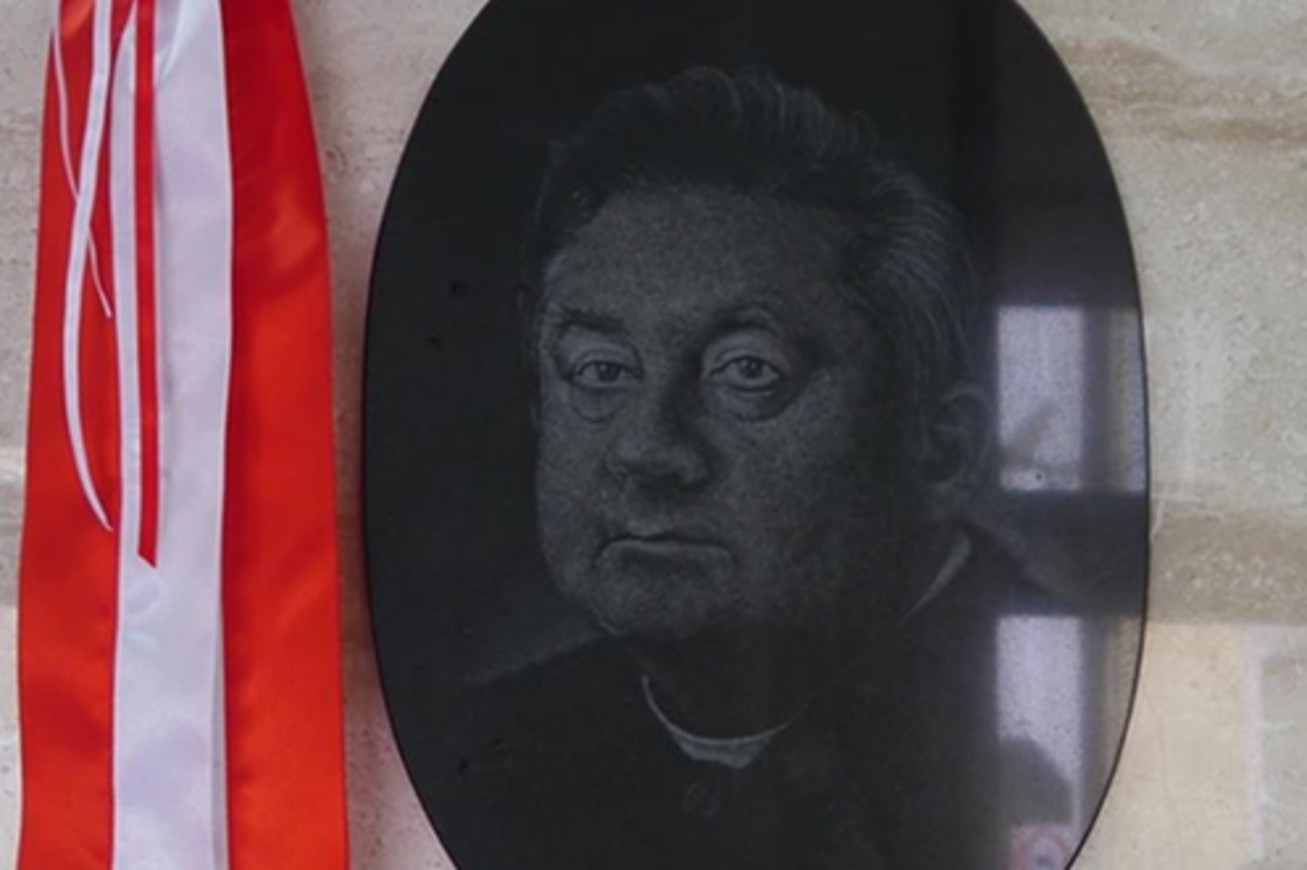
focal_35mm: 90
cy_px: 632
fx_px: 3266
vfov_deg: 15.1
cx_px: 818
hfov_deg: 22.6
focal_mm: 21
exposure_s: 1/60
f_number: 4.3
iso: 500
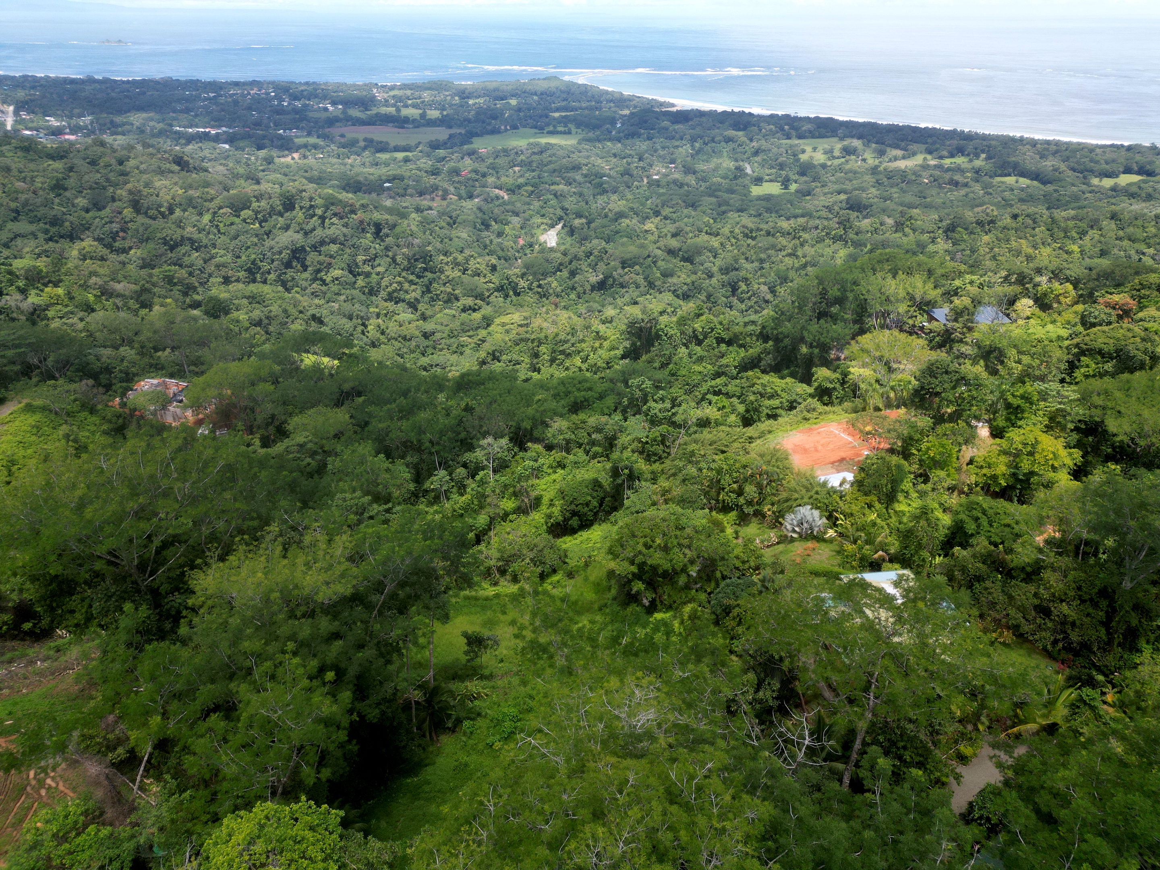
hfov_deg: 71.6
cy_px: 435
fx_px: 804
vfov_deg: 56.8
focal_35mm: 24
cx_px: 580
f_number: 1.7
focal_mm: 6.72
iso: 140
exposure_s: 1/2000
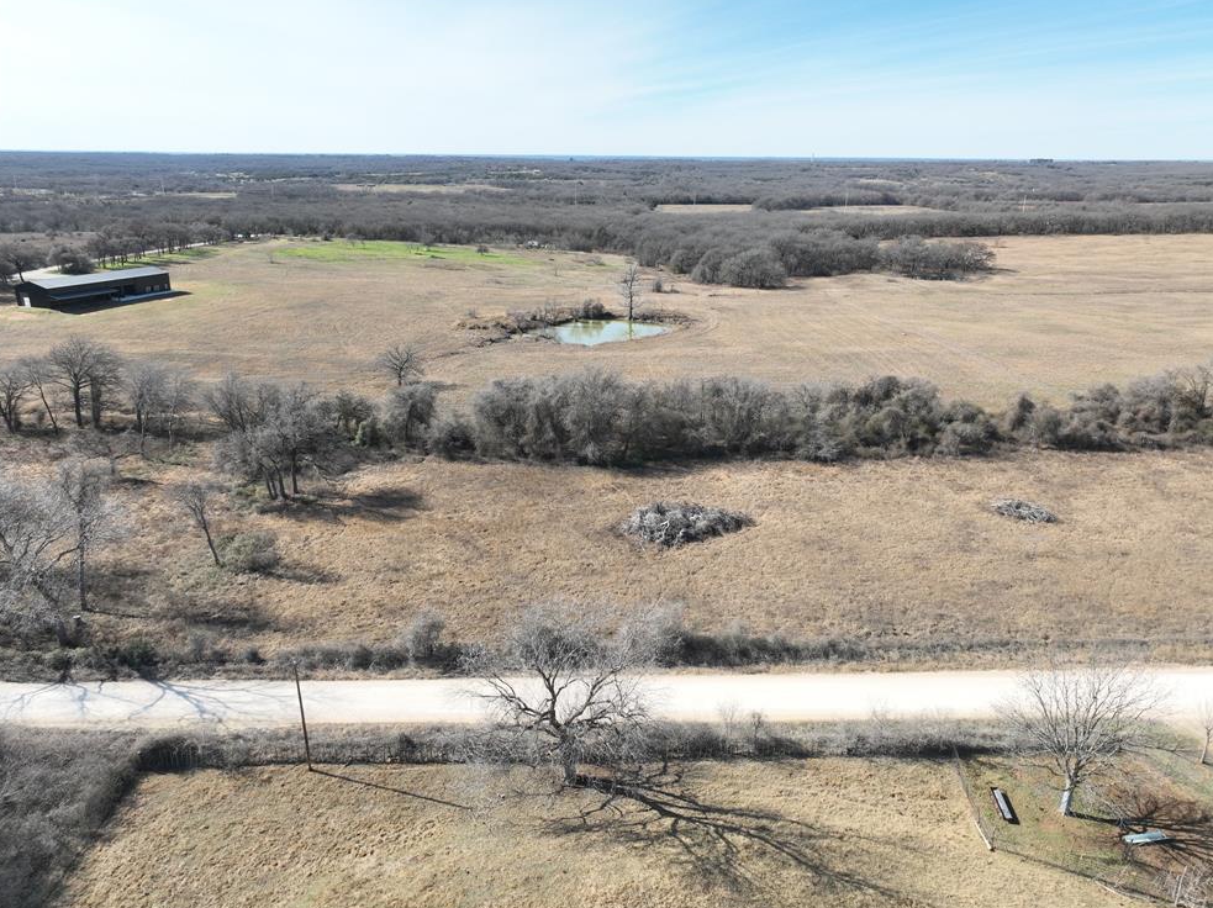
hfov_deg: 69.4
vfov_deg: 54.8
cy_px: 461
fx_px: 876
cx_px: 623
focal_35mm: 25
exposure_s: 1/2000
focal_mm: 12.29
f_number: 2.8
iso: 100
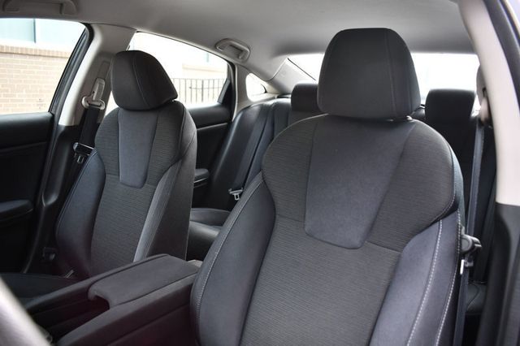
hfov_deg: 67.4
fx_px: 390
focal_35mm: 27
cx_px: 260
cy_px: 173
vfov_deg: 47.9
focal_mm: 18
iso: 640
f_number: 3.5
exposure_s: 1/250
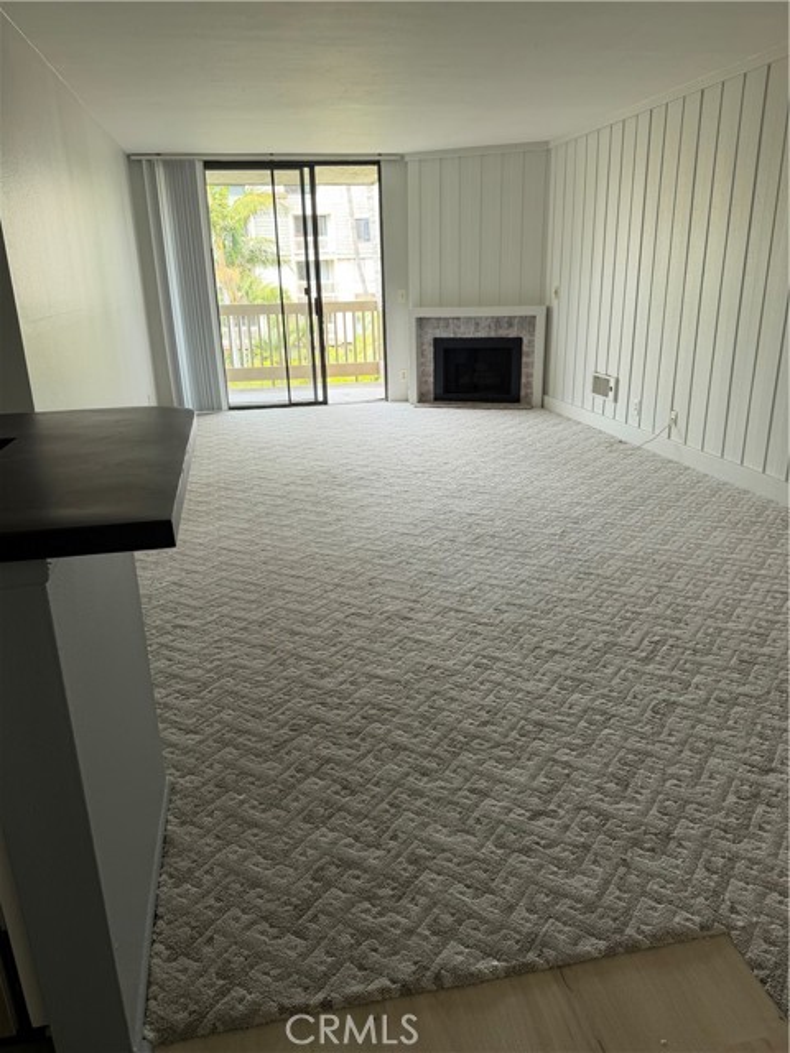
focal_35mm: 24
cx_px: 395
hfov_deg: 56.8
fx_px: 730
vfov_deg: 71.6
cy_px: 526
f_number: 1.78
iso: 80
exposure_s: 1/121
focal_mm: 6.76
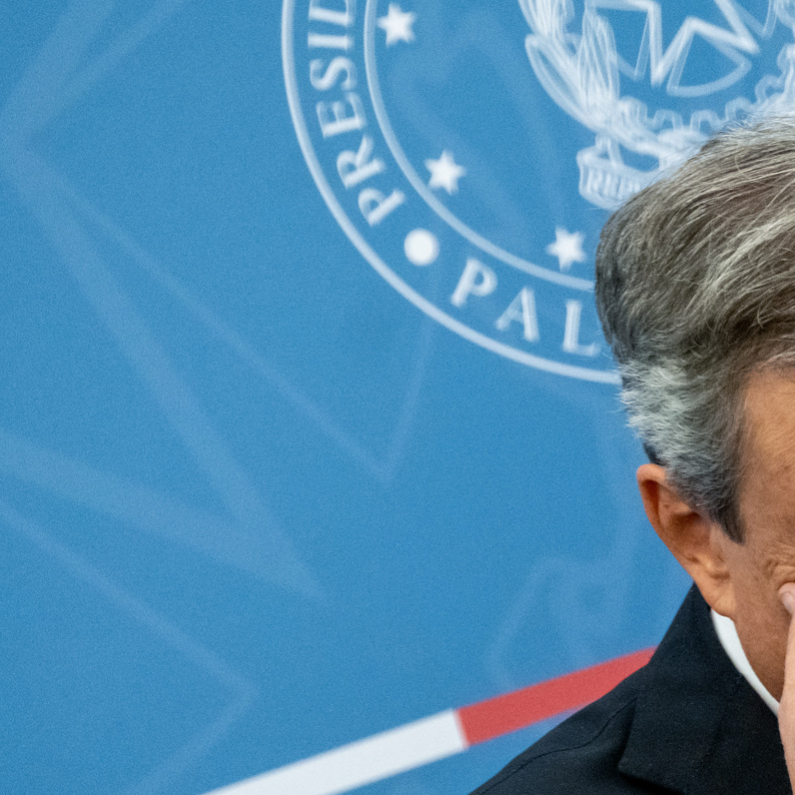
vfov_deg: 2.2
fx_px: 20943
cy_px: 455
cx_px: 676
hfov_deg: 2.2
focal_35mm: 806
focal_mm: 359.6
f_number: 5.6
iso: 8000
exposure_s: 1/240
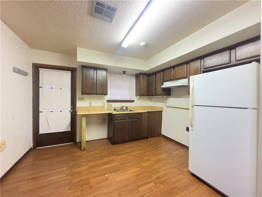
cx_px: 131
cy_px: 98
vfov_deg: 85.7
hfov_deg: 102.1
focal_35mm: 14
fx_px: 106
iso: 640
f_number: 2.2
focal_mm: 2.22
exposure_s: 1/60
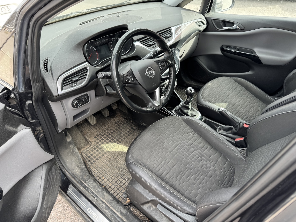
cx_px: 148
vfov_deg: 56.8
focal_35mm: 24
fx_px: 205
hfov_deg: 71.6
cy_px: 111
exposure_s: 1/157
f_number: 1.78
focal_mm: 6.76
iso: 80
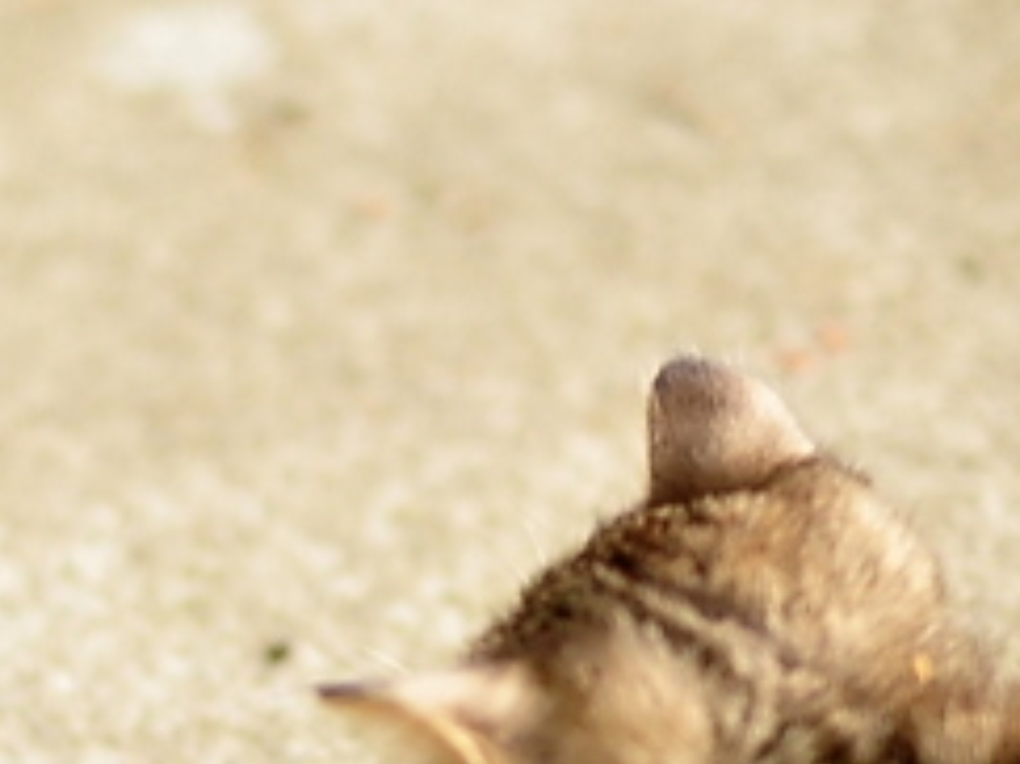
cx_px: -172
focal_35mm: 182
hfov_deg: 10.7
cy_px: 949
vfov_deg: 8.1
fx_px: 5360
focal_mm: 30
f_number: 1.8
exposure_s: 1/1000
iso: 800
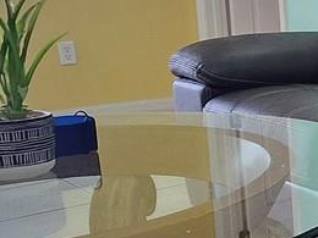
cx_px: 597
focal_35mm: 80
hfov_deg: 18.3
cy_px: 128
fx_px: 735
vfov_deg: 18.4
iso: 160
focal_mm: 1.74
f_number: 2.2
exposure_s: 1/60
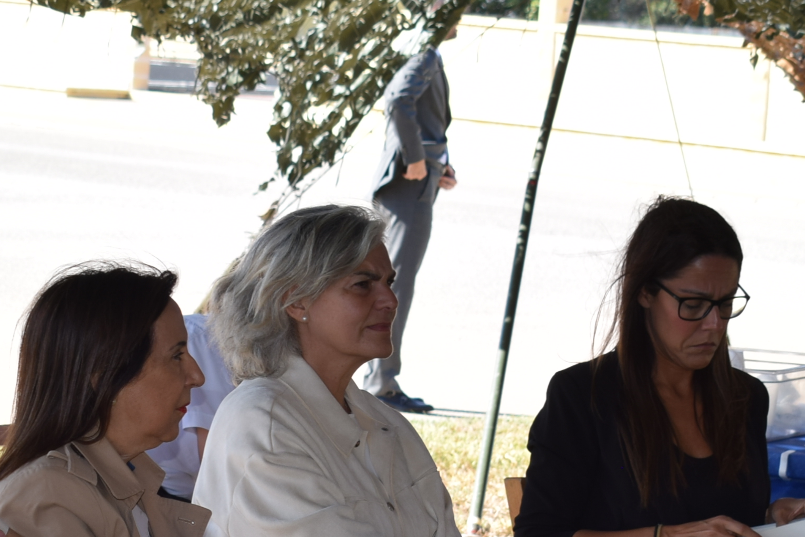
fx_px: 3936
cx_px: 284
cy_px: 550
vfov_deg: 7.8
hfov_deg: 11.7
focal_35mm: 176
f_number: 6.3
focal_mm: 40
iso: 100
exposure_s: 1/160
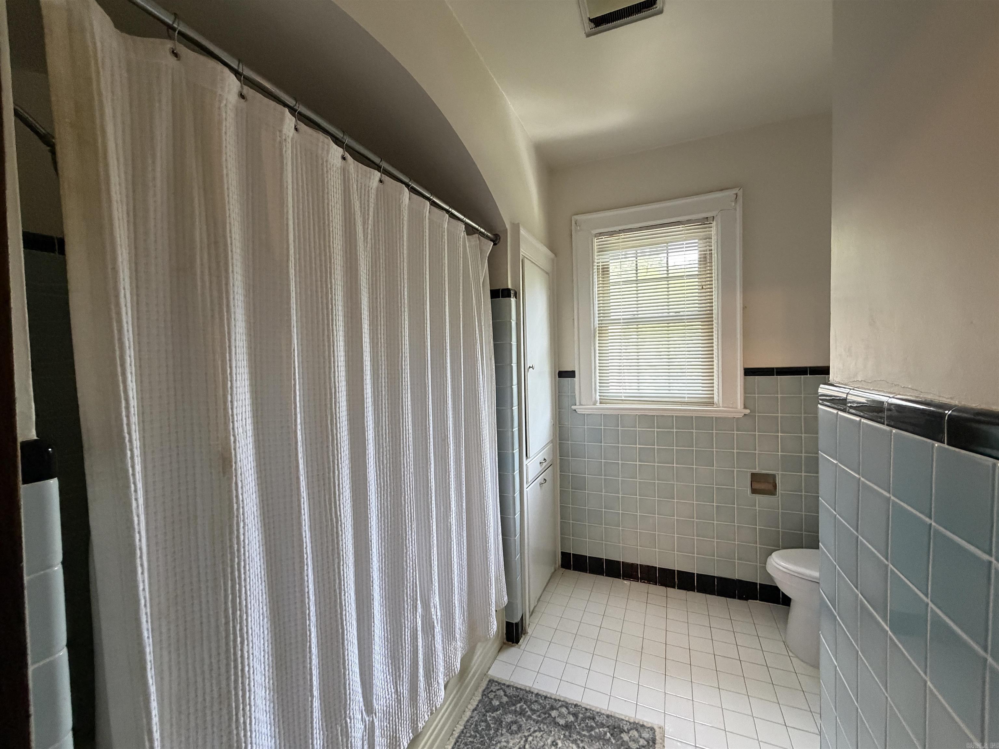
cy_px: 374
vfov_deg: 85.7
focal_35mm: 14
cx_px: 500
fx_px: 404
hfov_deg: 102.1
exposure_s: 1/60
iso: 500
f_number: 2.2
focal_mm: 2.22
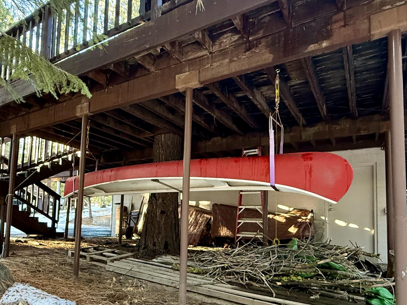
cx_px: 164
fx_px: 294
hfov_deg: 68.7
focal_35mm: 25
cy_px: 197
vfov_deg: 54.0
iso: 500
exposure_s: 1/60
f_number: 2.2
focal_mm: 2.22
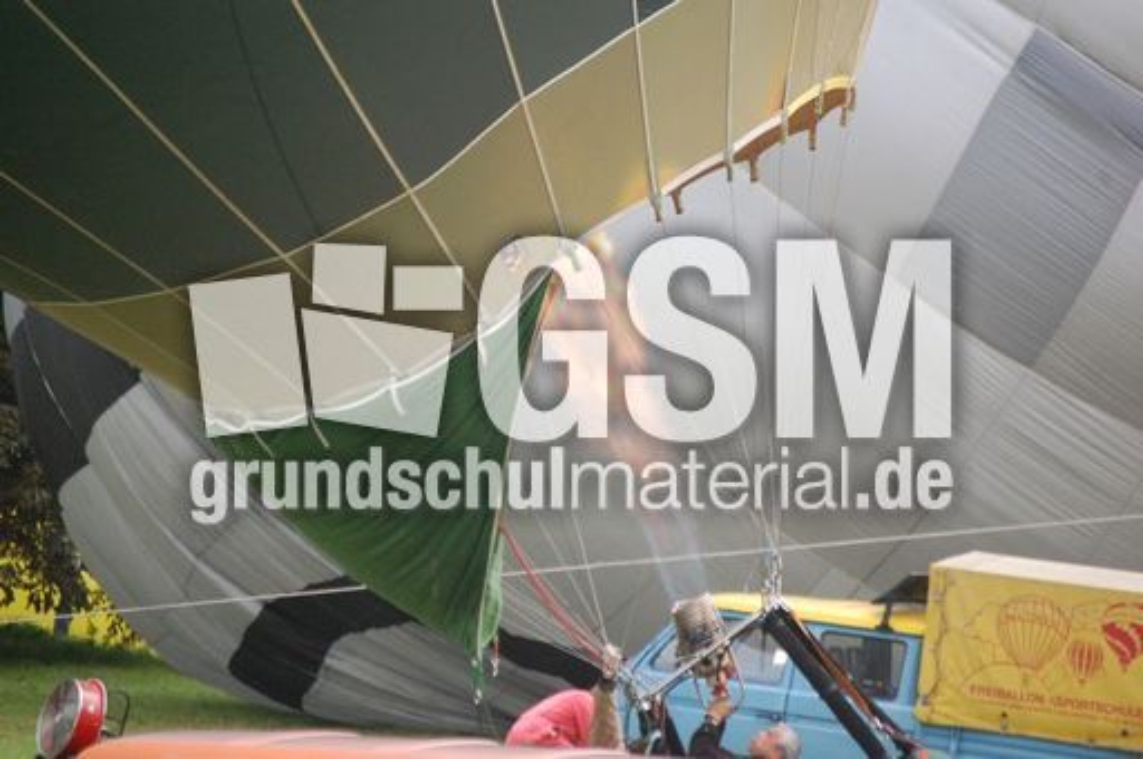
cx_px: 572
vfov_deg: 5.1
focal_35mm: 270
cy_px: 380
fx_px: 8562
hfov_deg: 7.6
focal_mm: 180
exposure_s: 1/125
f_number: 5.6
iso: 1250
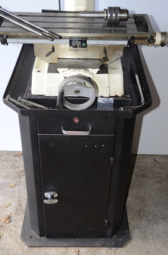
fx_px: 338
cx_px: 84
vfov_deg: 41.2
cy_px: 128
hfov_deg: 27.9
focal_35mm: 48
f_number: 7.1
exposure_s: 1/60
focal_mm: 32
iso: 800
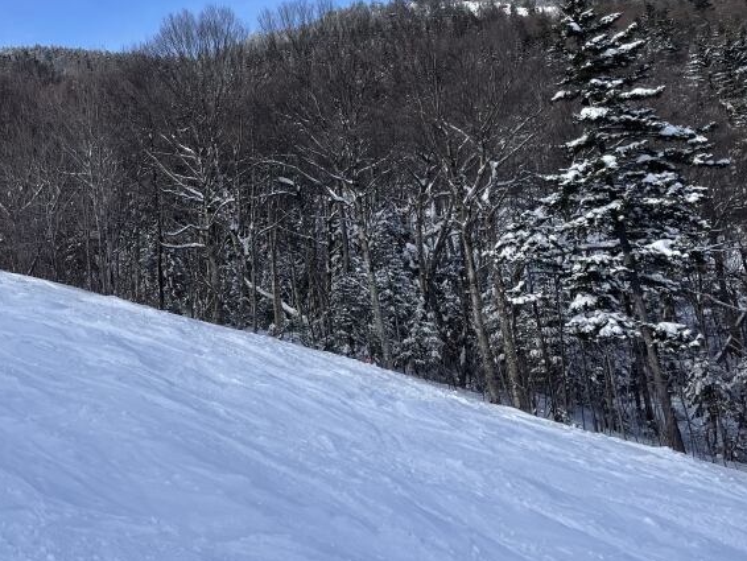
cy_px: 187
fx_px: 1015
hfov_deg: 37.8
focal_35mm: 47
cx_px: 77
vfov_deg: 30.7
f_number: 1.6
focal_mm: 4.2
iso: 32
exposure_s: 1/2882
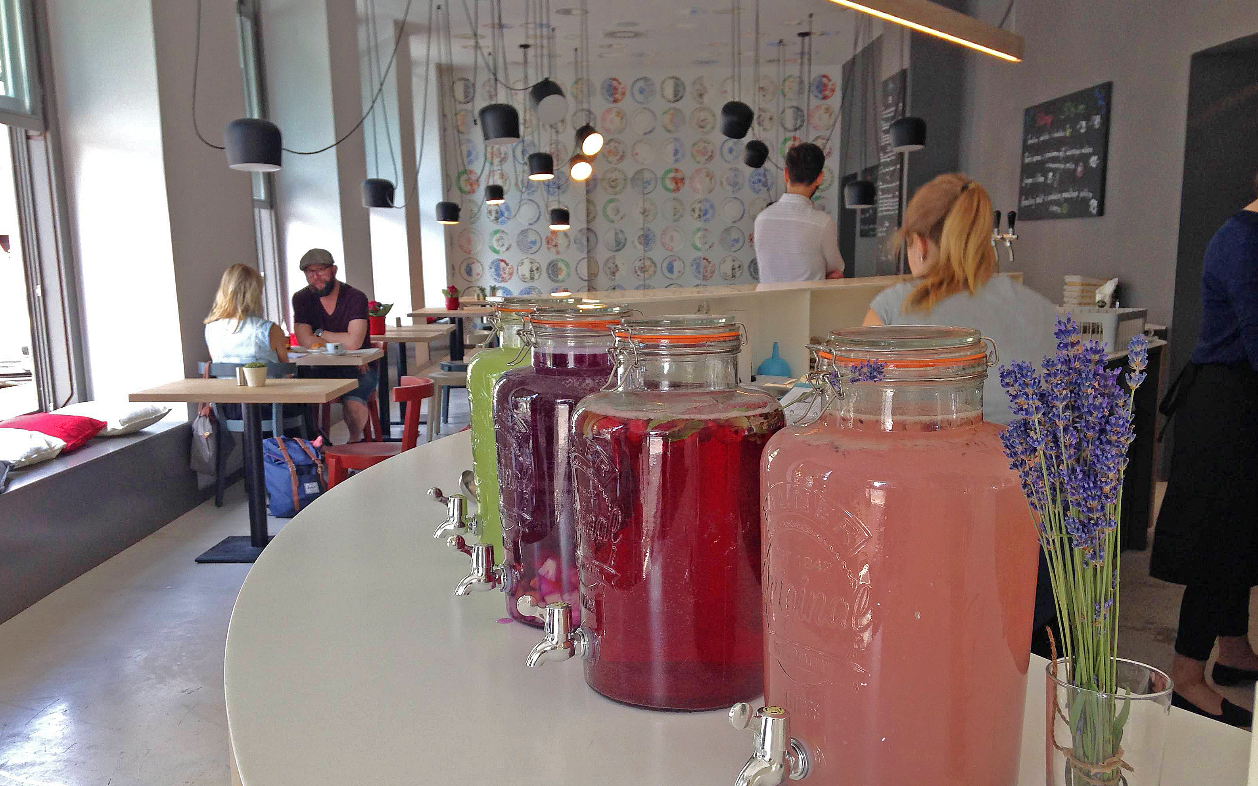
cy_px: 479
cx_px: 631
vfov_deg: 35.2
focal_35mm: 36
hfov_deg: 54.0
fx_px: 1234
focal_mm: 4.12
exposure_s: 1/40
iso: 50
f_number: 2.4
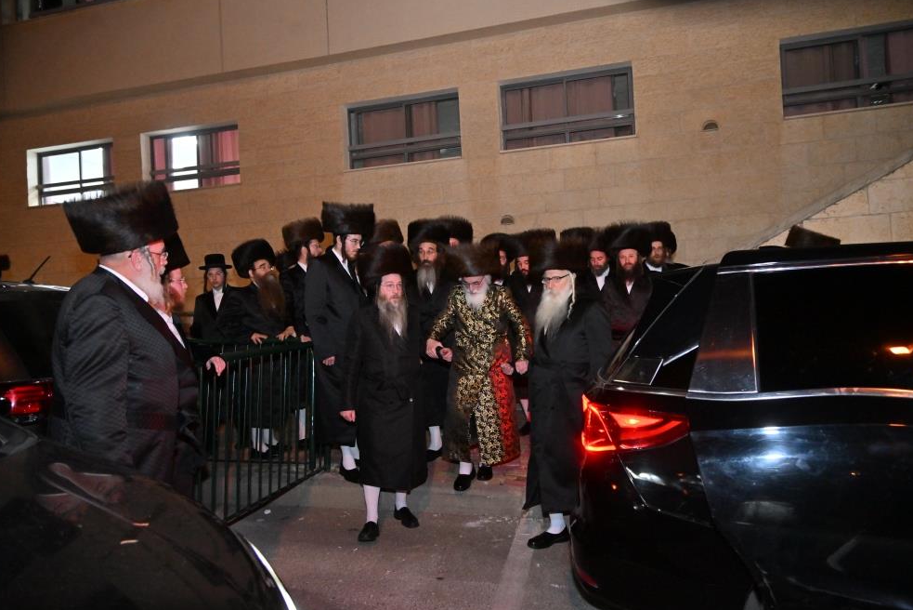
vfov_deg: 51.3
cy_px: 313
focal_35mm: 25
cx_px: 463
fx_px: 634
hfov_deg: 71.5
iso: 2000
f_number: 4
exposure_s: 1/125
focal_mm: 24
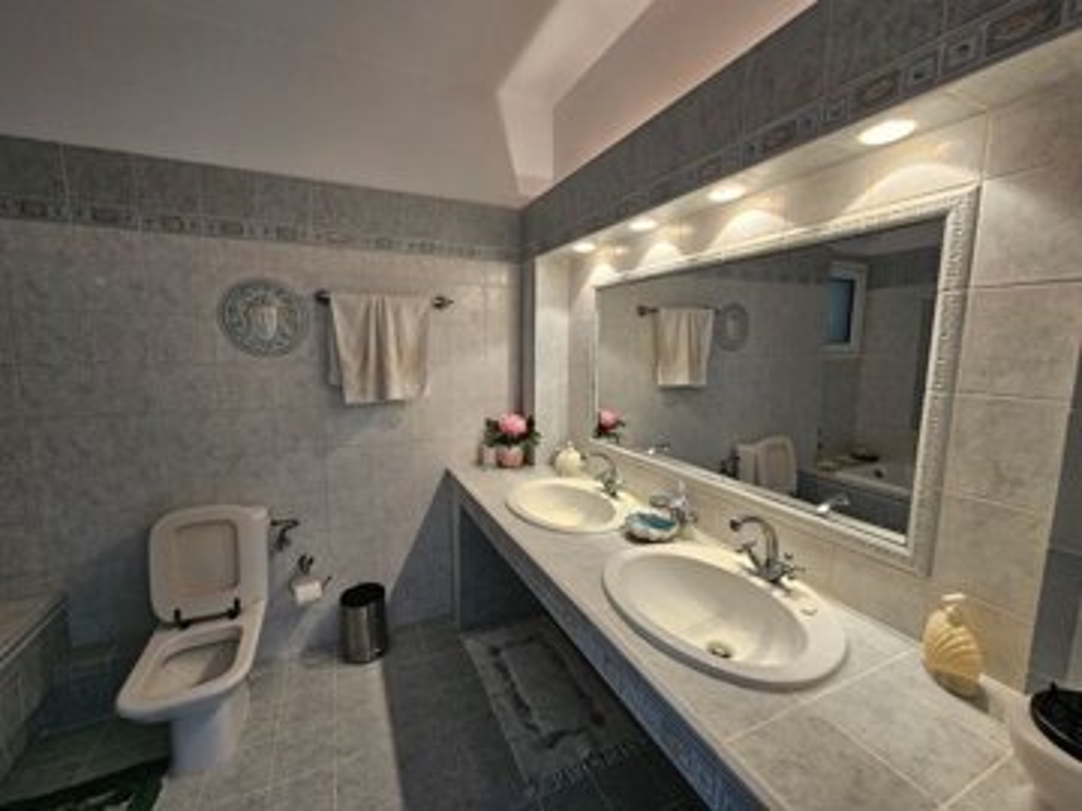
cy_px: 406
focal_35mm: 13
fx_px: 406
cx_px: 541
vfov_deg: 89.9
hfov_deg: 106.2
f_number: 2.2
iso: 100
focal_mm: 2.2
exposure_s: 1/50
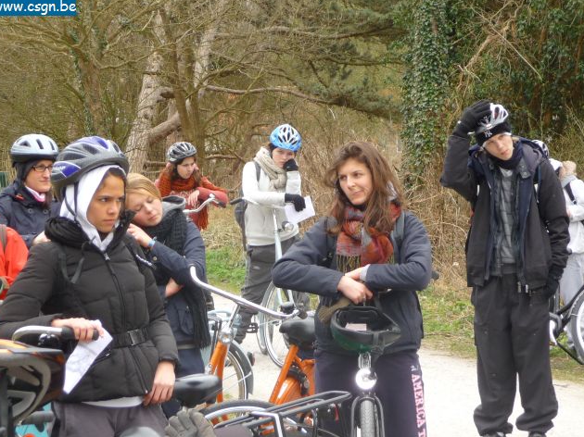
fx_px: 2074
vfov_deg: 12.0
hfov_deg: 16.0
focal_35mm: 123
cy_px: 217
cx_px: 289
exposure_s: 1/100
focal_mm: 15.2
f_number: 4.7
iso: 100
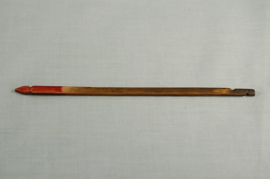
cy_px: 90
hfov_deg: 27.0
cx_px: 135
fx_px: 562
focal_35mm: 75
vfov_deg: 18.1
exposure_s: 1/20
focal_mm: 50
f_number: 7.1
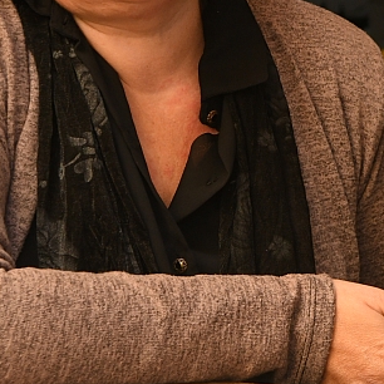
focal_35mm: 188
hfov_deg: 9.3
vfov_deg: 9.3
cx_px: 361
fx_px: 2359
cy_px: 22
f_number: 6.3
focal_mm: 44
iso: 1000
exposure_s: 1/60
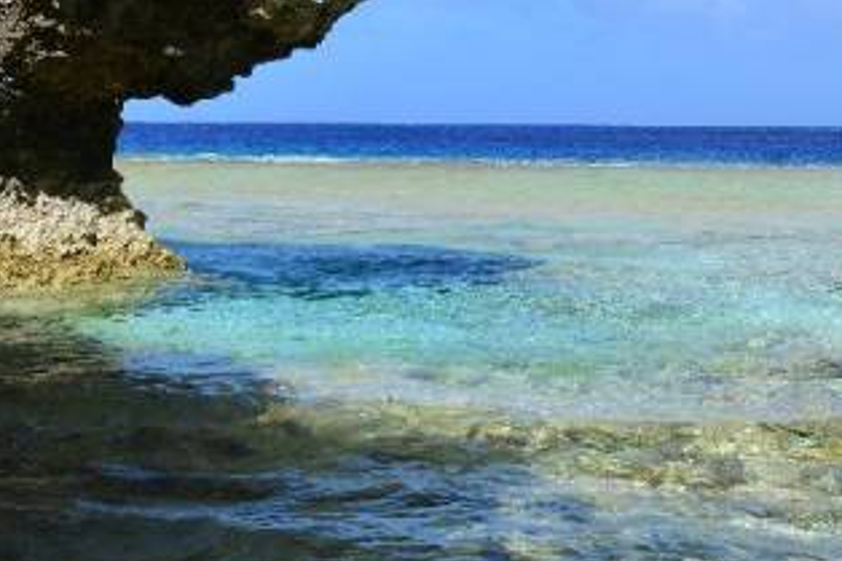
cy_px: 242
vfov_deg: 18.4
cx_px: 445
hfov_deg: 27.4
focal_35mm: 74
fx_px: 1730
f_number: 10
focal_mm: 29
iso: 250
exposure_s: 1/400
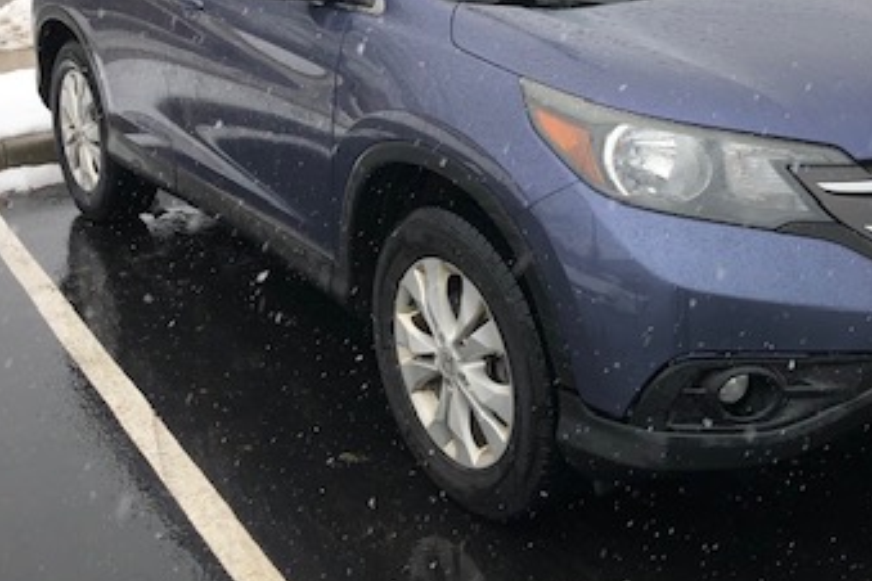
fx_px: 1332
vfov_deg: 24.2
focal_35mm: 55
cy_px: 100
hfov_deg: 36.2
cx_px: 468
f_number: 1.8
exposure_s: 1/302
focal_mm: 4
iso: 20
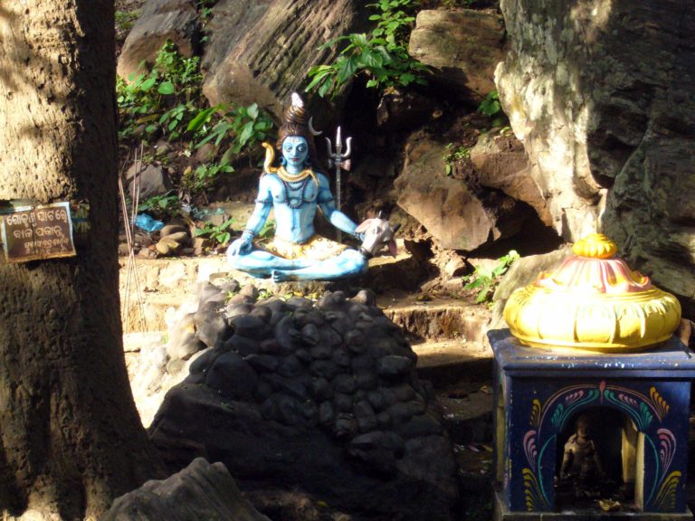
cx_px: 348
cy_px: 260
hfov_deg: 18.7
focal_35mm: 105
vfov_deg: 14.1
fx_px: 2108
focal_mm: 17.4
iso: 320
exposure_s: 1/60
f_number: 5
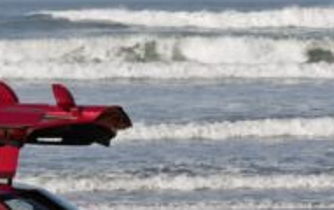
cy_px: 57
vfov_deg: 4.0
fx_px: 3008
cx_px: 61
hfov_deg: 6.3
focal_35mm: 330
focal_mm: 105
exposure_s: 1/320
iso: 100
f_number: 8
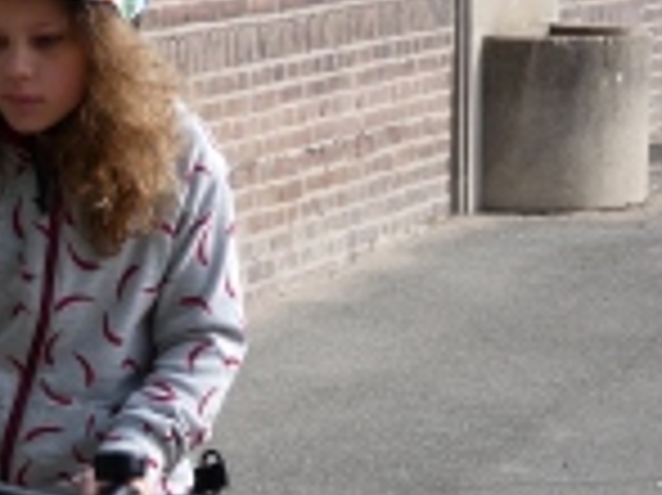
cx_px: -113
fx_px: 3745
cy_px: 459
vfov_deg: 7.5
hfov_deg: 10.0
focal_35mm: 196
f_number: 4.3
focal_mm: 12.9
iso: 80
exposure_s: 1/250
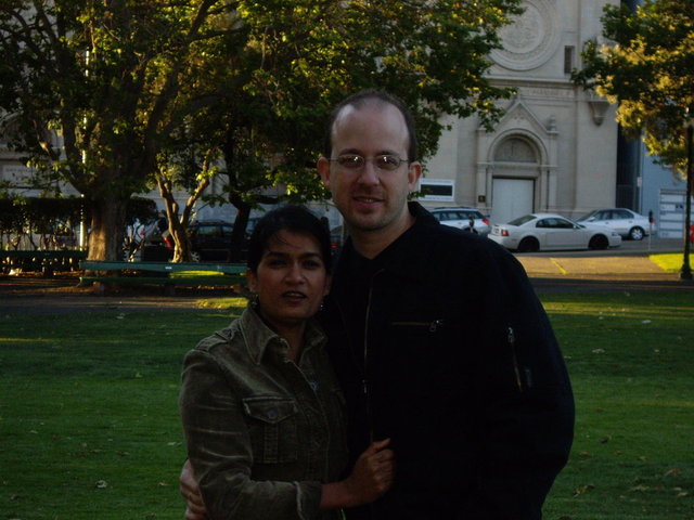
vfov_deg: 13.0
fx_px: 2286
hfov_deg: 17.3
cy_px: 260
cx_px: 347
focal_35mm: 114
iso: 200
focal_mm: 18.6
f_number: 5.2
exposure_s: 1/125
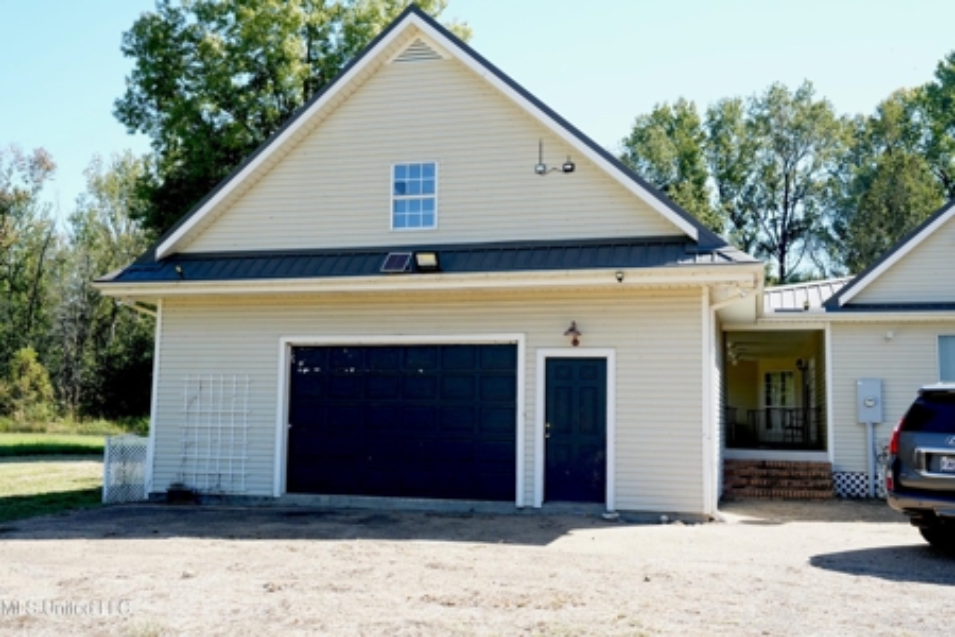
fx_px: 981
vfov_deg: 35.9
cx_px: 478
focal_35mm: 37
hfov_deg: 51.9
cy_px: 318
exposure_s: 1/1250
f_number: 5.6
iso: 1250
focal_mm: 37
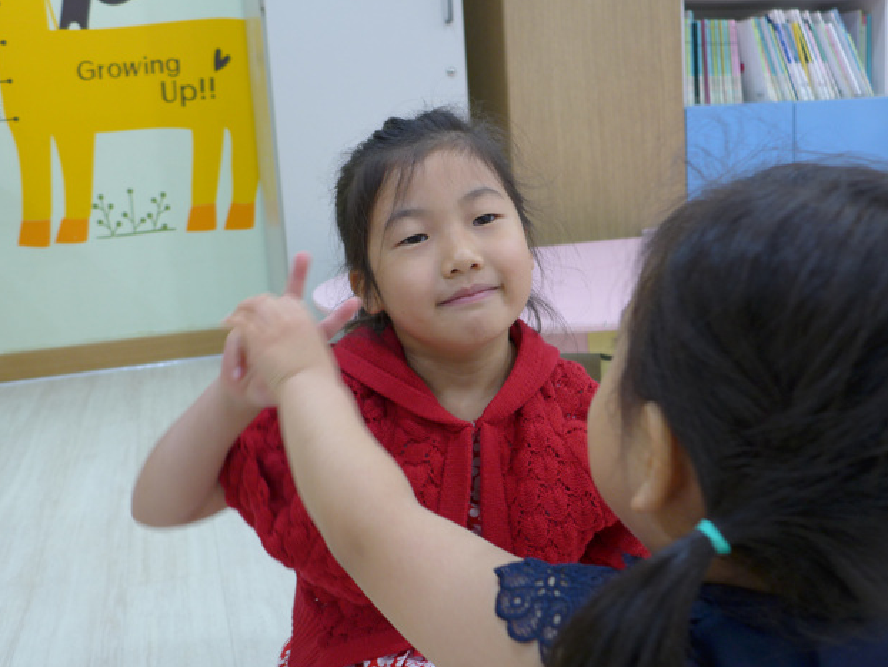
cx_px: 441
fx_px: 924
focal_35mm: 36
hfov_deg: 51.3
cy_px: 327
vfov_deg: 39.7
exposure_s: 1/60
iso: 125
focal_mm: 6.9
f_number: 1.6
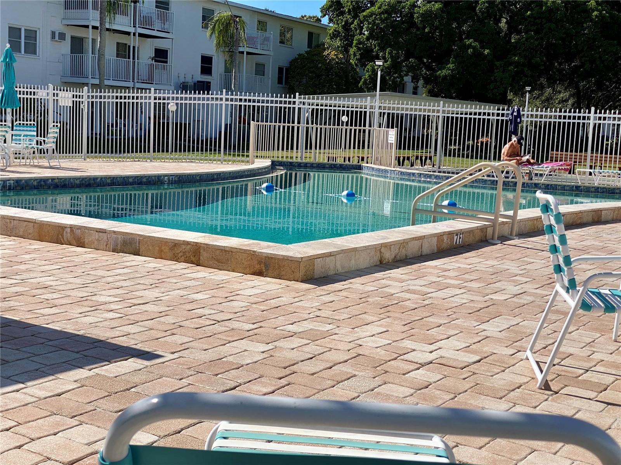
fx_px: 933
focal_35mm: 52
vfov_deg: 28.0
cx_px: 310
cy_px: 232
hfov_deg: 36.8
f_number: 2
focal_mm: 6
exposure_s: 1/2398
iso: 20
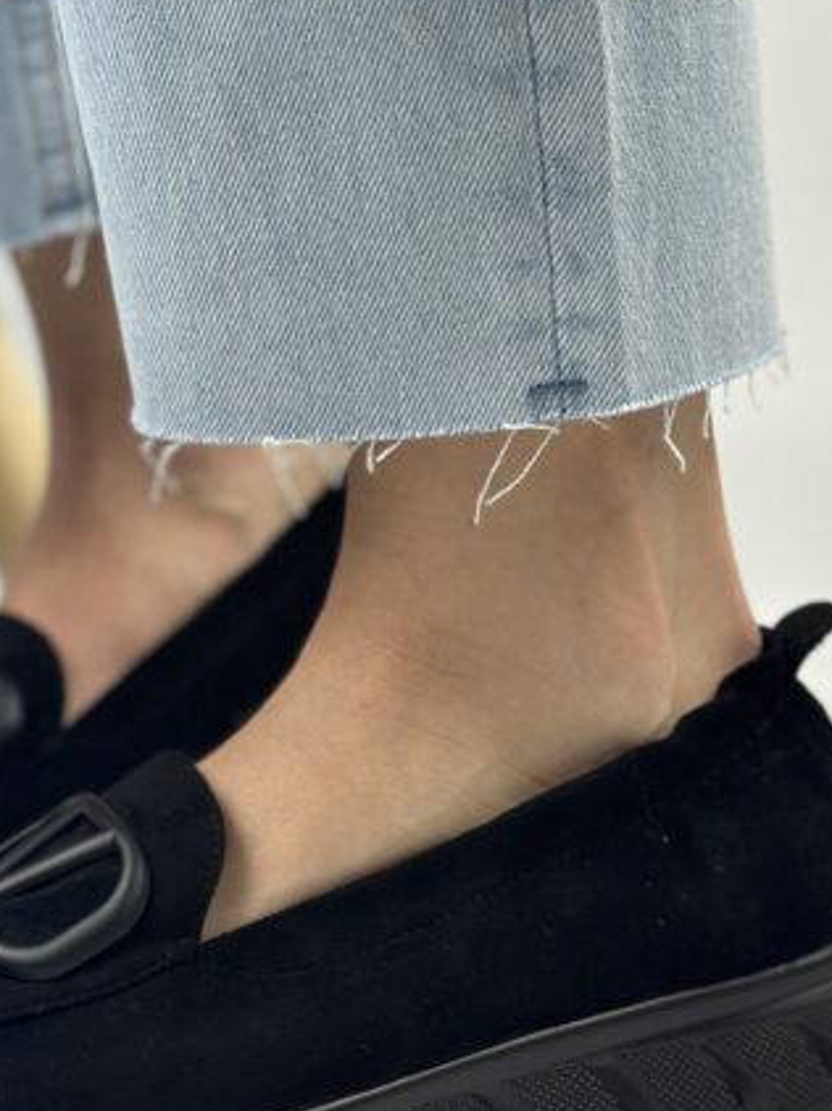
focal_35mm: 91
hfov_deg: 16.2
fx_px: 2919
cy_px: 469
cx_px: 229
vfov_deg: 21.5
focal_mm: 6.86
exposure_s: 1/935
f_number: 1.78
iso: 80
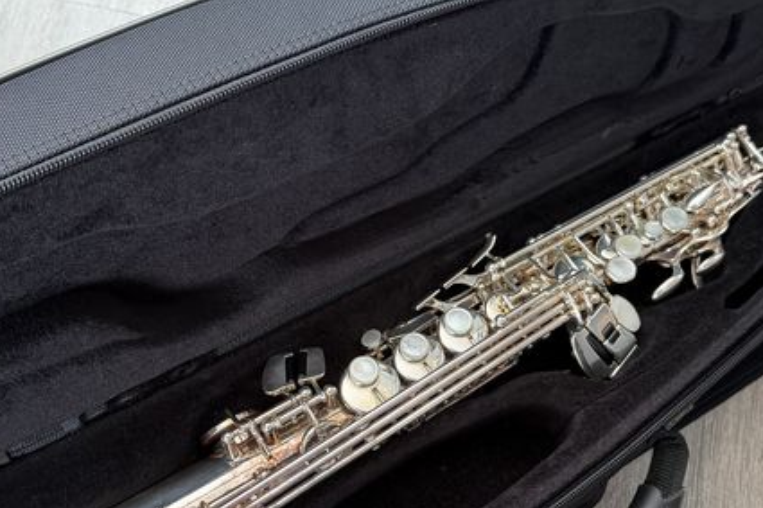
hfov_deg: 41.9
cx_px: 382
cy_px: 364
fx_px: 996
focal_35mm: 47
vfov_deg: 28.3
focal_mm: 6.76
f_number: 1.78
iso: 200
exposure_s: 1/77
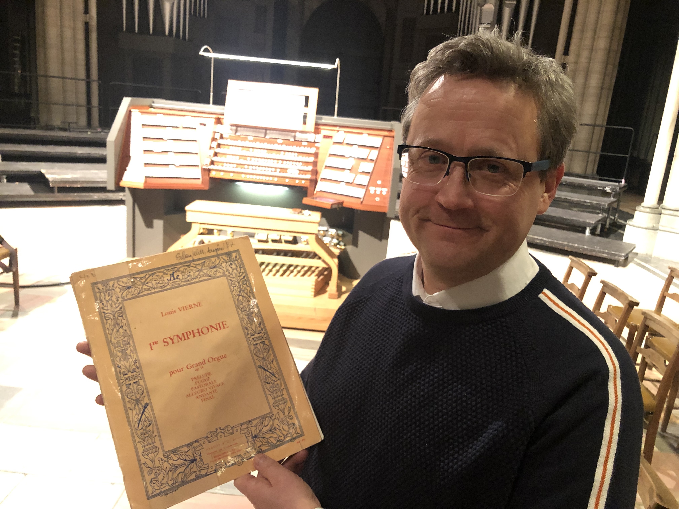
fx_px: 549
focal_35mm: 28
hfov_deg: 63.4
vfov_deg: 49.7
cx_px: 340
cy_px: 254
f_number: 1.8
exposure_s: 1/4
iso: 100
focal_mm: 3.99
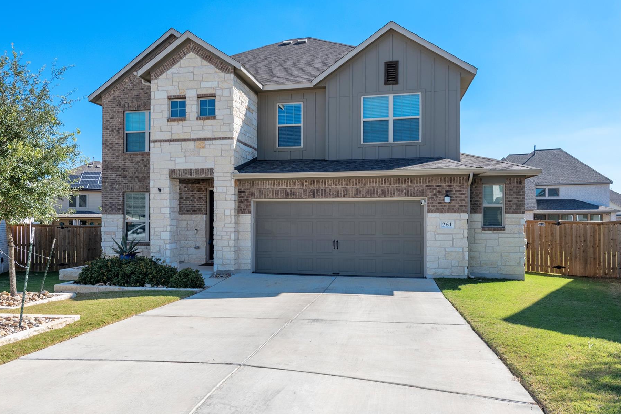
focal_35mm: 25
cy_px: 211
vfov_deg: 51.3
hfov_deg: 71.4
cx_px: 293
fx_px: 431
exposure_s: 1/400
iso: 400
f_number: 8
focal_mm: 22
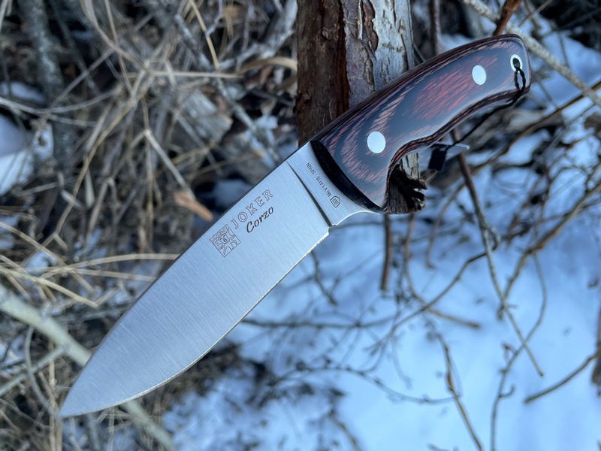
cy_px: 226
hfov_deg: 67.3
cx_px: 300
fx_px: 451
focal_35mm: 26
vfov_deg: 53.1
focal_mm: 4.2
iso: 32
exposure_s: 1/378
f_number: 1.6
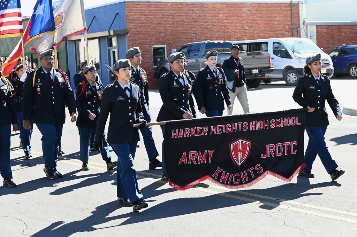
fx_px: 694
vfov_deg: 19.4
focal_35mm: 70
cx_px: 178
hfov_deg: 28.9
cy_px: 118
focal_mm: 70
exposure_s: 1/640
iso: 800
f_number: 6.3
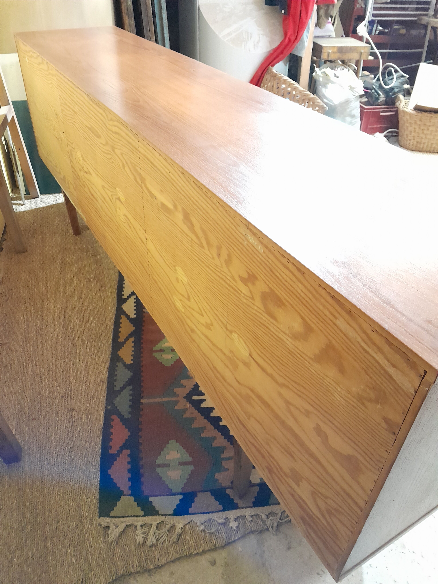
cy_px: 292
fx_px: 439
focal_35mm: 26
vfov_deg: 67.3
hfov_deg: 53.1
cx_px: 219
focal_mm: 3.98
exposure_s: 1/20
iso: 1000
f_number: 1.8
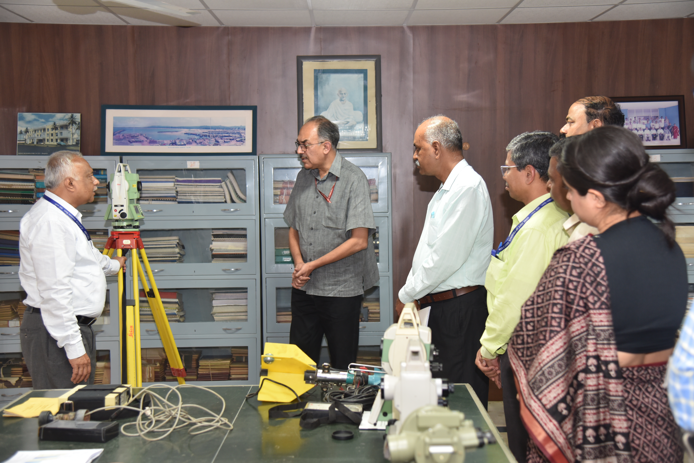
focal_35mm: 44
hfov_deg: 44.5
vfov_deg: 30.5
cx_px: 347
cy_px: 232
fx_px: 849
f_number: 4
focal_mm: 44
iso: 1100
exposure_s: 1/60
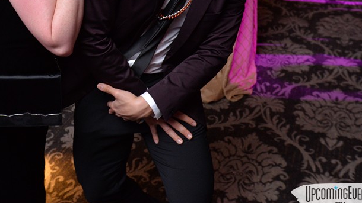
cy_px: 18
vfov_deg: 21.3
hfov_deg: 37.0
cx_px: 95
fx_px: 528
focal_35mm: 55
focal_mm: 32
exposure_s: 1/80
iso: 2000
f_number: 5
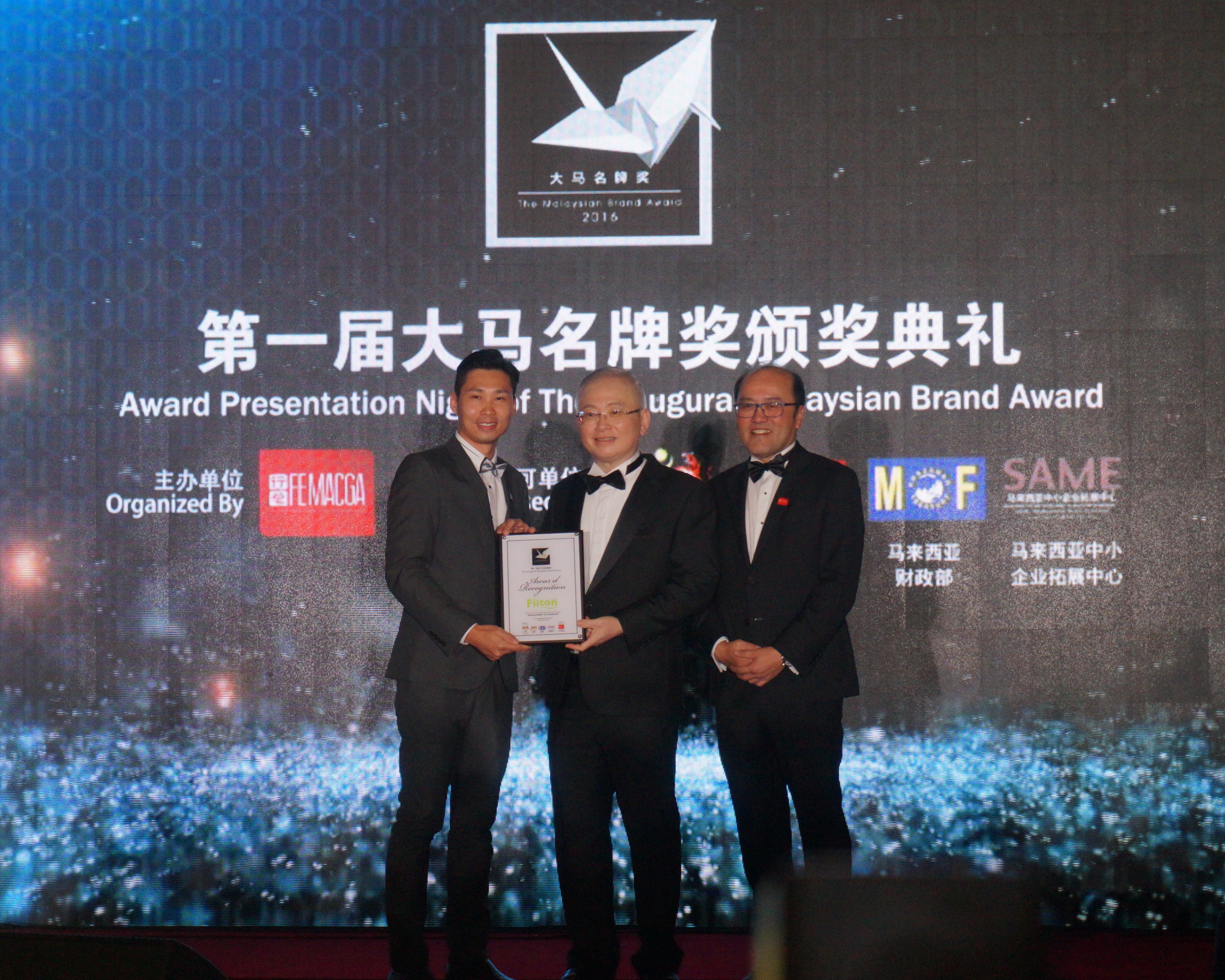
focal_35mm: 84
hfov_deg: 22.8
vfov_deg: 18.4
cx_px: 542
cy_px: 491
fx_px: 3030
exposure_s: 1/160
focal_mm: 49
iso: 1600
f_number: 5.6
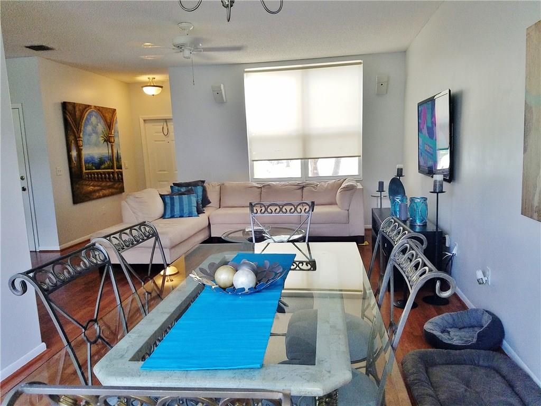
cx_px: 270
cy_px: 203
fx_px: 406
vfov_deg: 53.1
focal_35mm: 26
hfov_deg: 67.3
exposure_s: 1/60
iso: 80
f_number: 1.7
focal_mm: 4.2
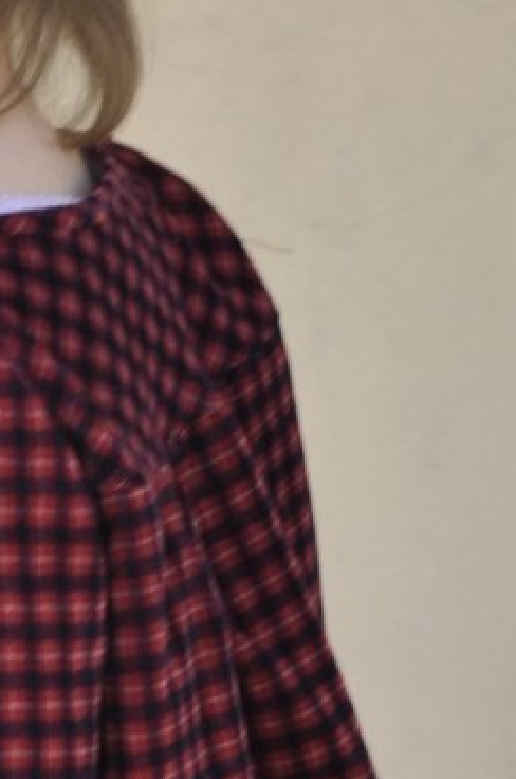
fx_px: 3345
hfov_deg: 8.8
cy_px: 618
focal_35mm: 155
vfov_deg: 13.2
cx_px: 1
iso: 200
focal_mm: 38
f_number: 5
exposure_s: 1/160
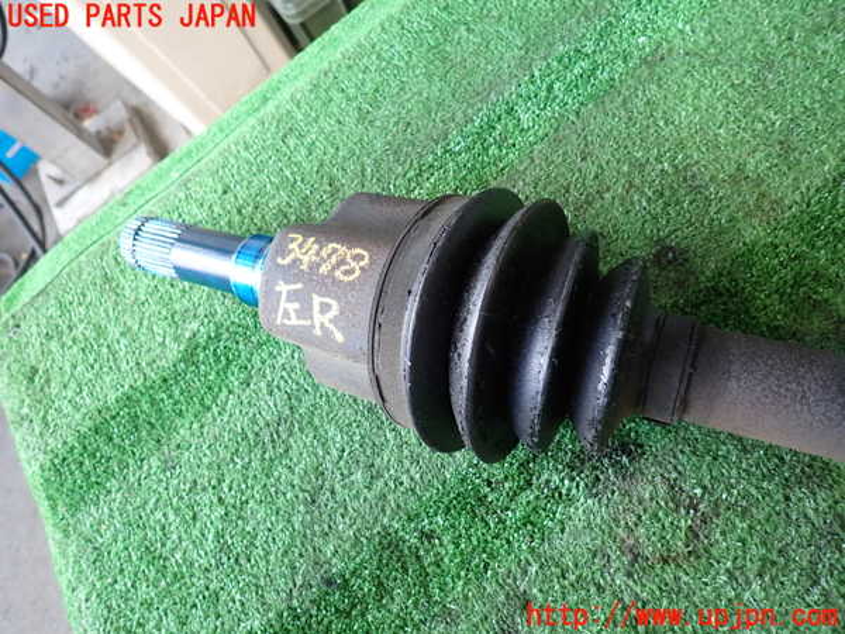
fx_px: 610
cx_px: 422
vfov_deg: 54.9
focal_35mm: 25
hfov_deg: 69.4
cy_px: 317
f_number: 2
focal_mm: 4.5
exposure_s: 1/60
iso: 200
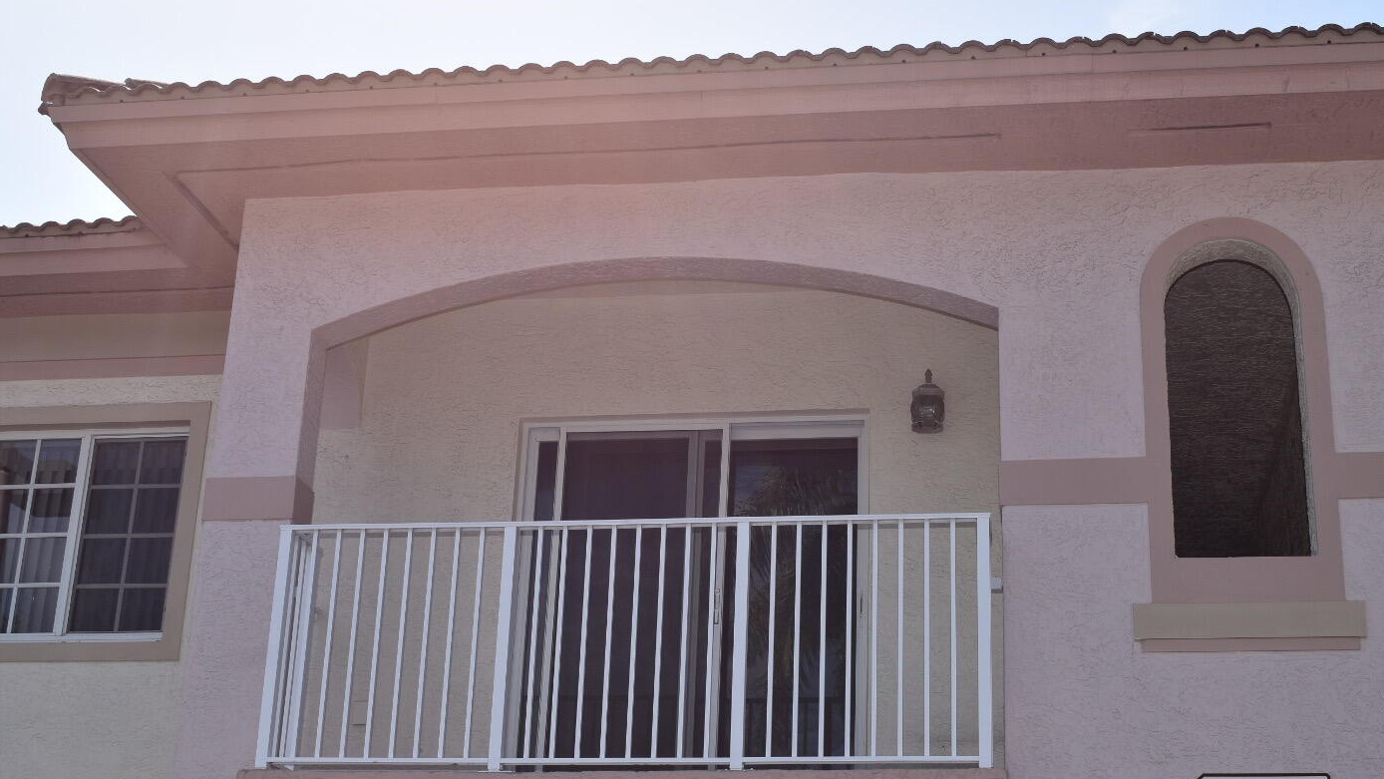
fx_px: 2019
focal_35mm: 55
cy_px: 447
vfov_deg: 21.8
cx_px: 766
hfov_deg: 37.8
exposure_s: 1/200
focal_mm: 30
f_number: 10
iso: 100
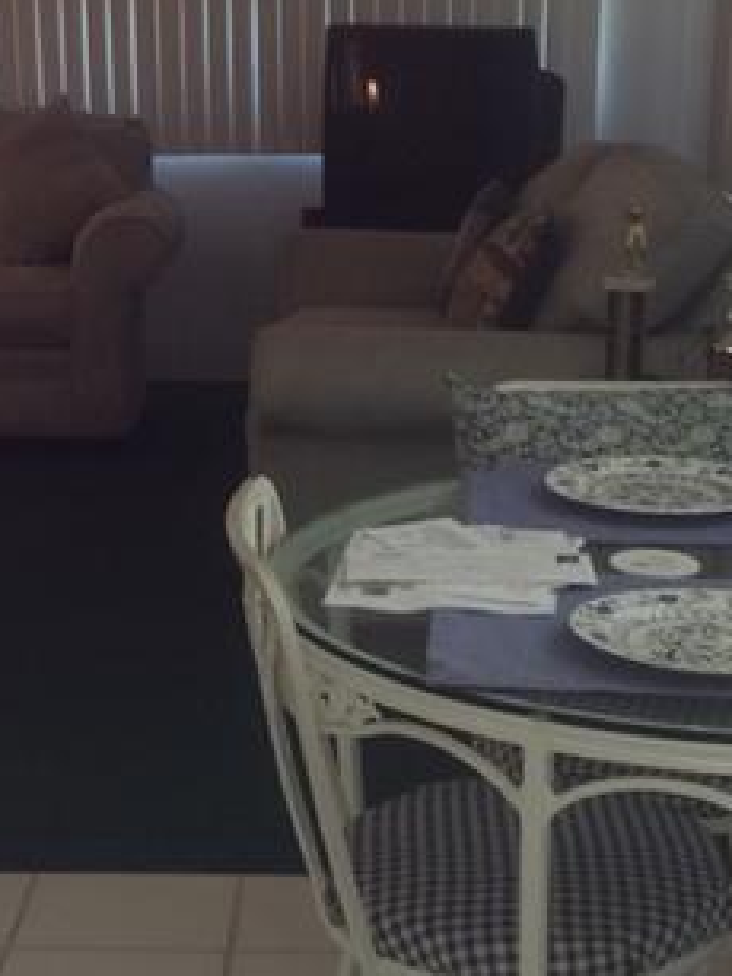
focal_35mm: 75
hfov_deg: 19.6
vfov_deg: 25.8
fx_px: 2116
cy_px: 674
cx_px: 325
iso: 80
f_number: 2.2
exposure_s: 1/30
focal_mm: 4.12
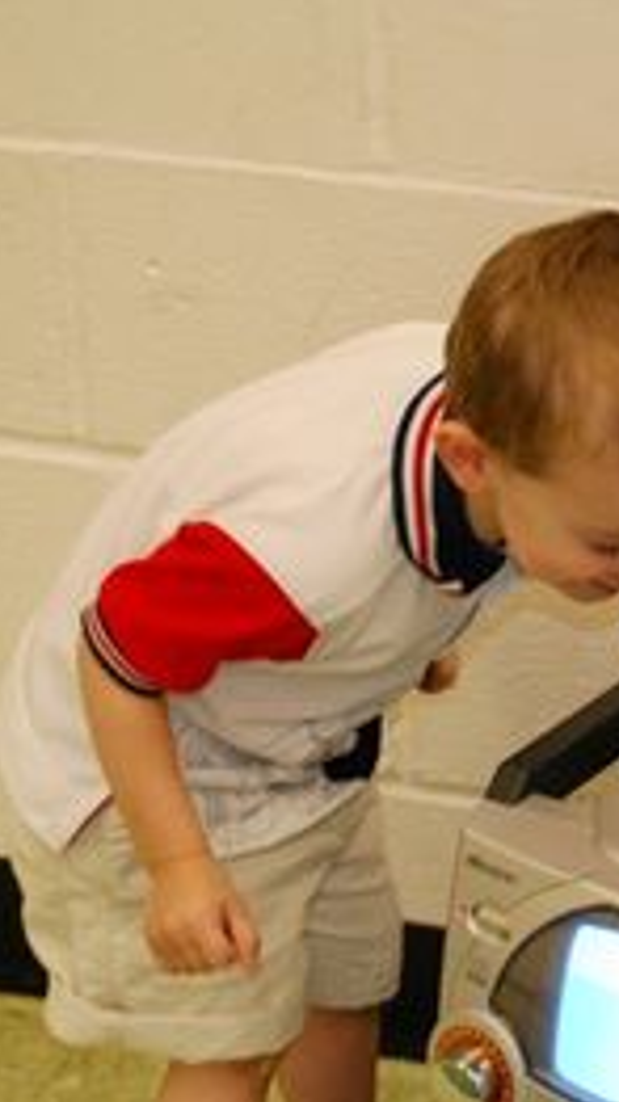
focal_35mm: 132
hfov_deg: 9.1
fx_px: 3853
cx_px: 606
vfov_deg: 16.3
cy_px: 547
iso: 1600
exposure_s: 1/25
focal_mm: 55
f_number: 5.6
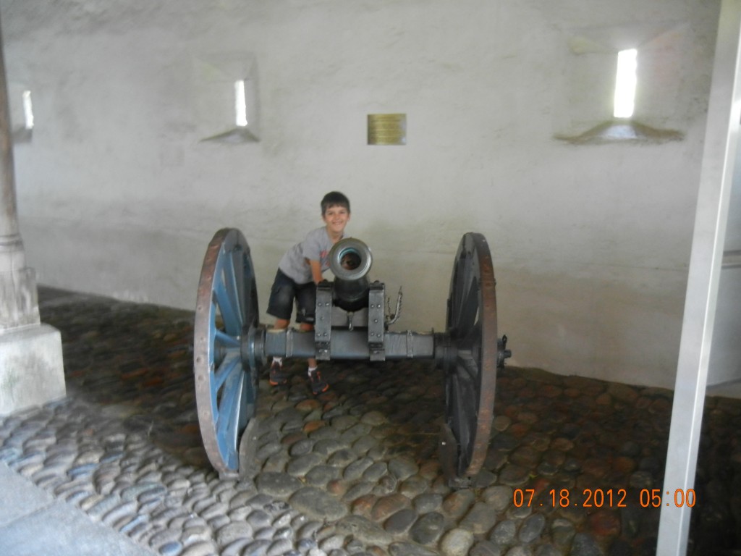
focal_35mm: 30
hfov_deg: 60.0
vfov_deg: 46.8
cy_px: 278
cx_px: 370
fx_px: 642
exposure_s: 1/2.9
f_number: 3.5
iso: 200
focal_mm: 5.4
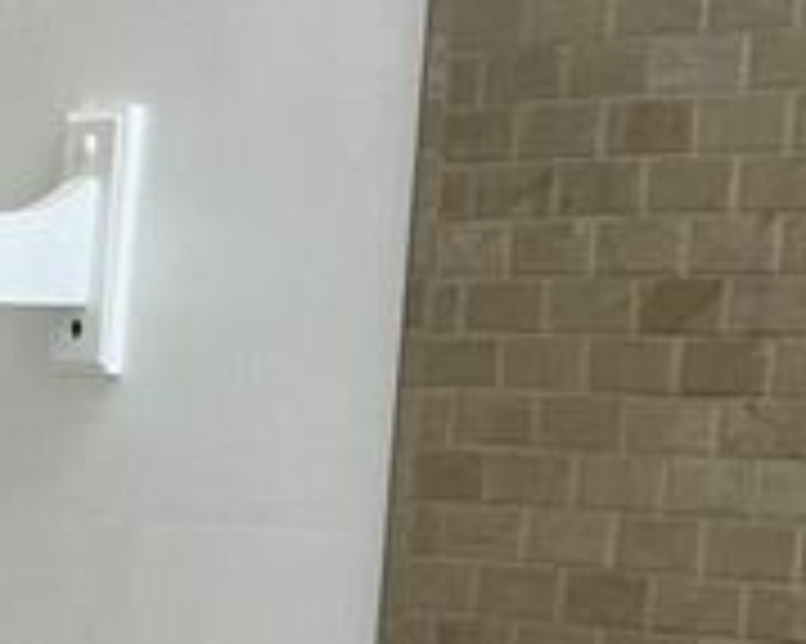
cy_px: 928
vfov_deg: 8.9
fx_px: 4053
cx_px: -950
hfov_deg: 10.2
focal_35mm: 170
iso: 32
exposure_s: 1/120
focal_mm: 5.7
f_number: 1.5
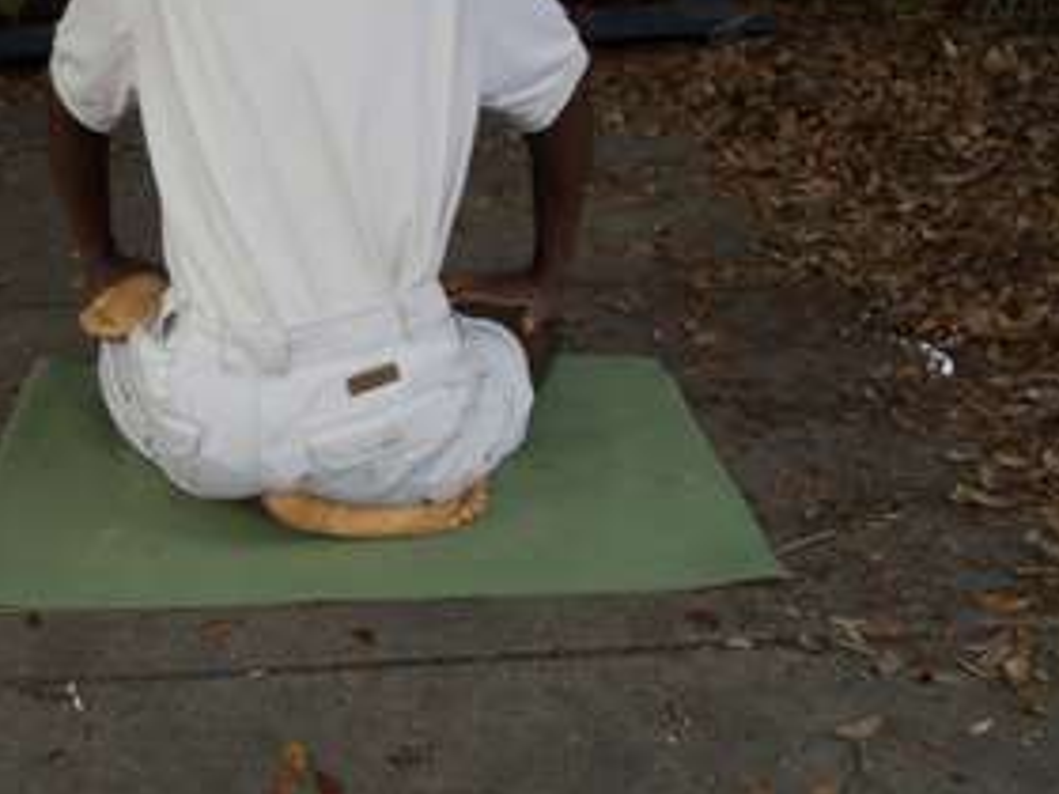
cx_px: 261
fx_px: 2080
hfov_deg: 28.1
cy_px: 204
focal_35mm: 68
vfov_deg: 21.4
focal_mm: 6
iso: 100
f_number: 3.5
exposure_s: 1/400
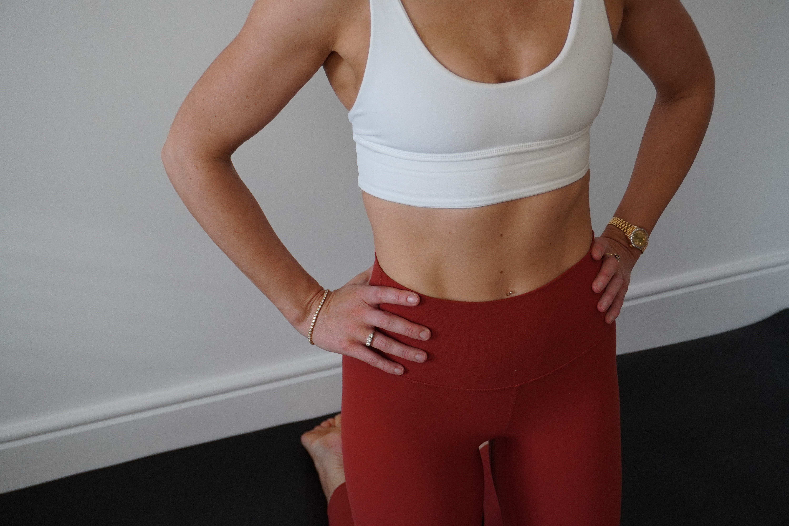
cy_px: 263
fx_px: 1216
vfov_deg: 24.4
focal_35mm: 56
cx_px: 394
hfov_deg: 35.9
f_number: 5.6
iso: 640
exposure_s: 1/160
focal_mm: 37
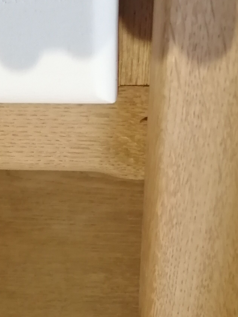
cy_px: 194
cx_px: 47
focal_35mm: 64
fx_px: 587
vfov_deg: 30.2
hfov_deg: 22.6
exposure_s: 1/50
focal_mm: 3.62
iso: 400
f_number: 1.8
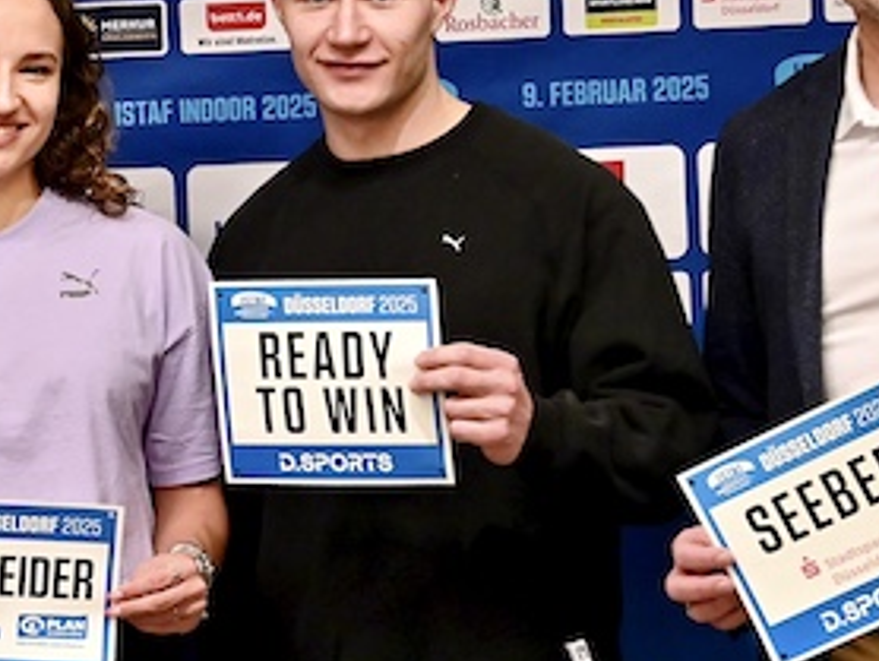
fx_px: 2948
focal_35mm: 116
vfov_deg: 12.8
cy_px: 384
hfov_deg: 16.6
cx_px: 3
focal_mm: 42
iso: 2500
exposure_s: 1/100
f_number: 5
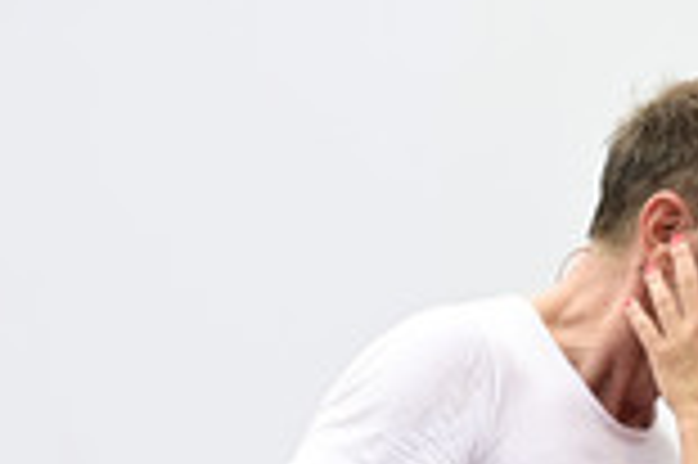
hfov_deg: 7.2
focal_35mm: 286
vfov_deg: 4.8
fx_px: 5539
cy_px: 640
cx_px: 718
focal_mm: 98
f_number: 4.5
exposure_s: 1/400
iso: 800
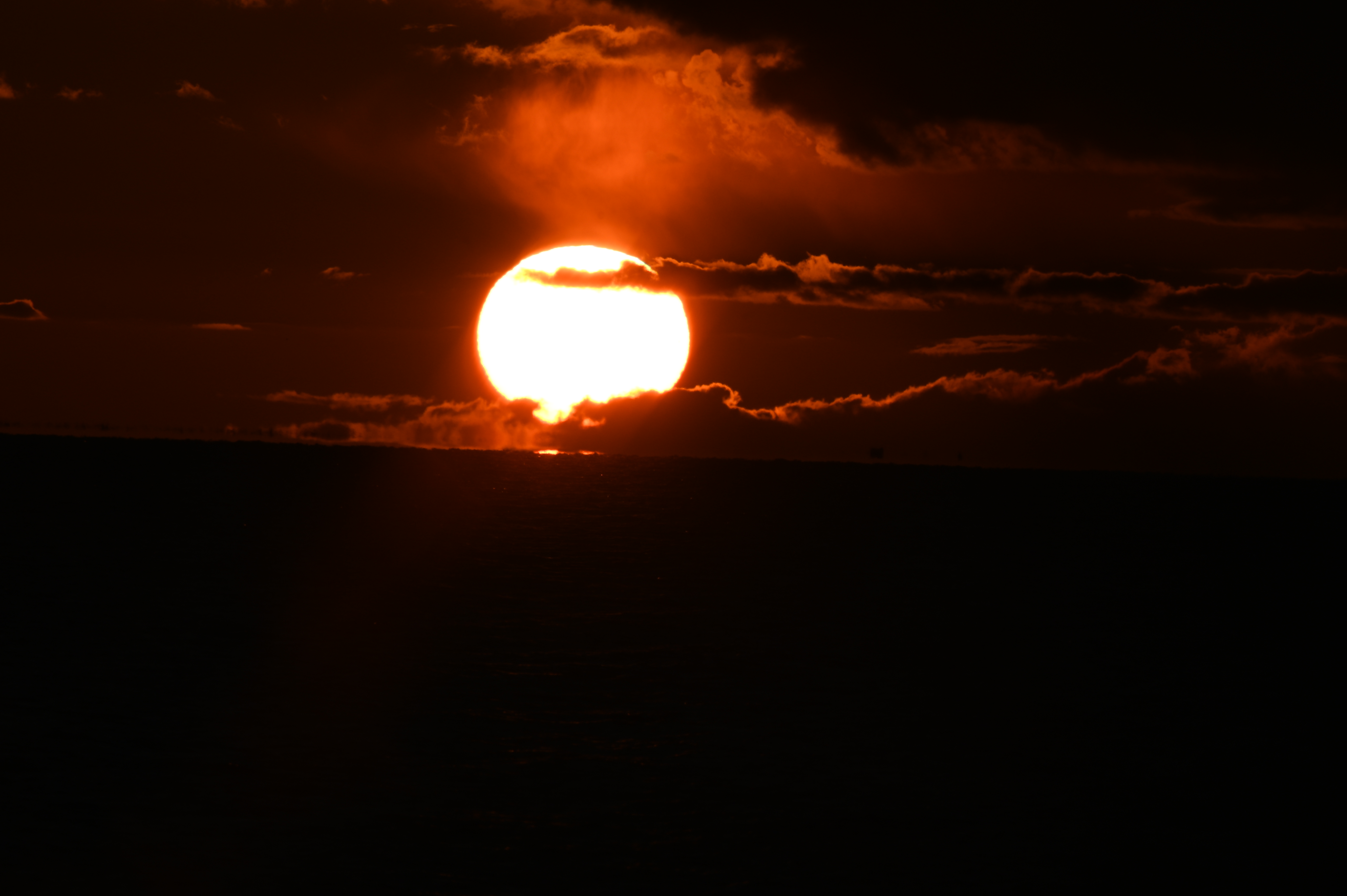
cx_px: 647
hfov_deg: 3.5
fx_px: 22023
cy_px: 446
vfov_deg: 2.3
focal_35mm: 589
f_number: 16
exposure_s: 1/2500
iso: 100
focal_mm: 500
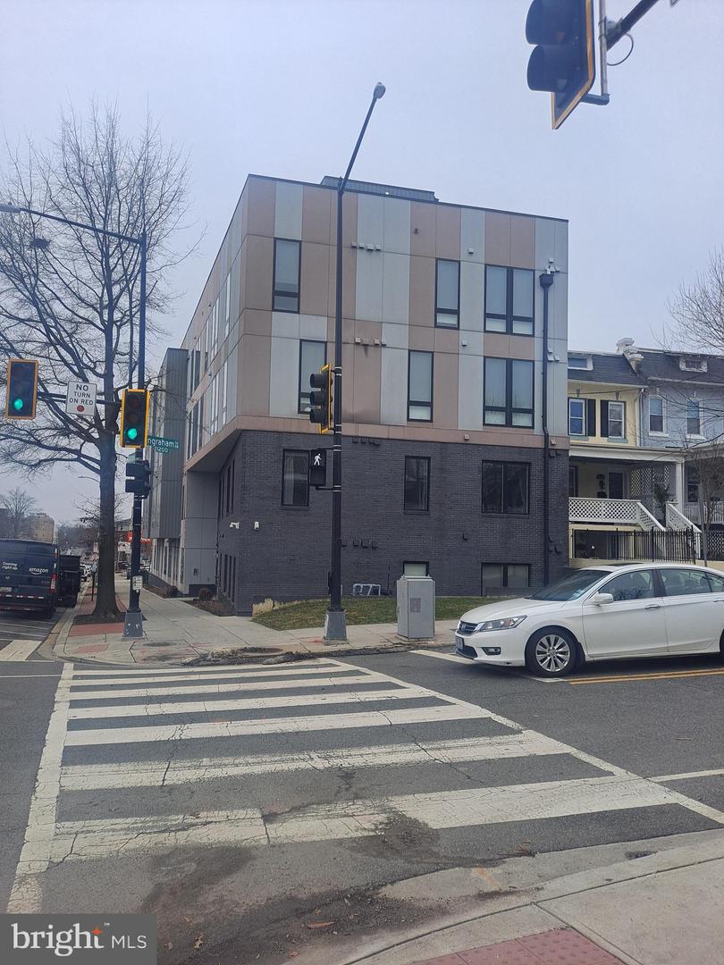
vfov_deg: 69.4
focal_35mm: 25
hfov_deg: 54.9
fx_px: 697
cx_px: 362
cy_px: 482
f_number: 2
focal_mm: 4.6
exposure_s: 1/1045
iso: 32
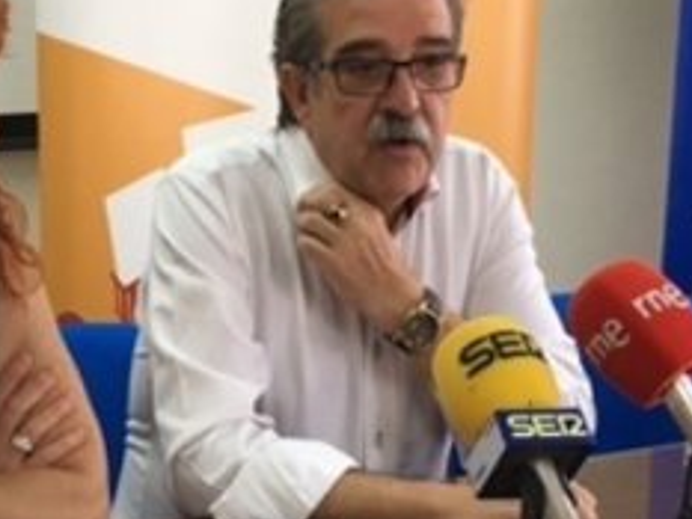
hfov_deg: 22.5
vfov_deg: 17.1
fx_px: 1720
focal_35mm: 86
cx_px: 157
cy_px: 356
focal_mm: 4.15
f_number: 2.2
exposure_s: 1/33
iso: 32
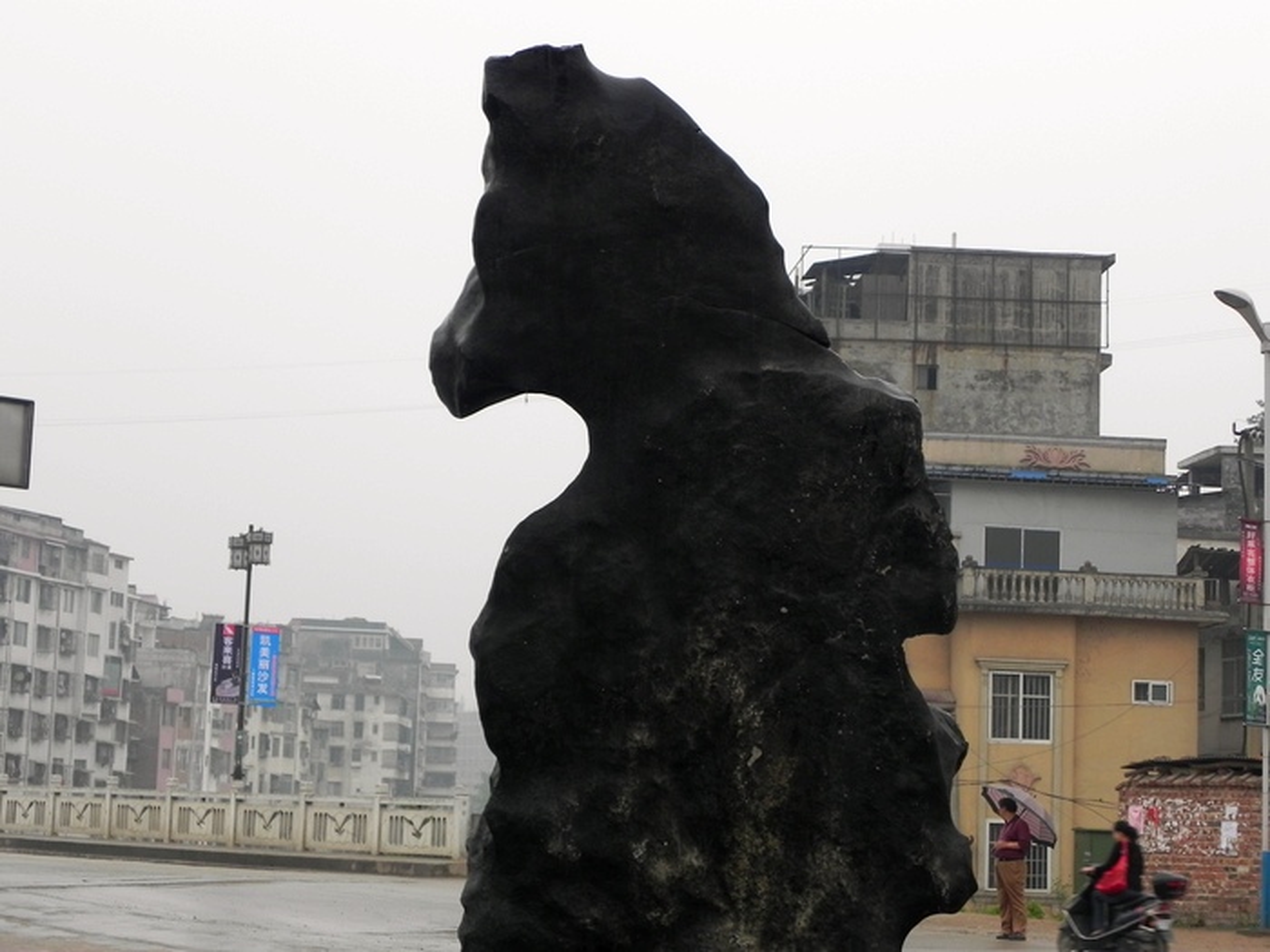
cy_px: 476
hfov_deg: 26.0
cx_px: 635
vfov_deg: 19.6
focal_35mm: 75
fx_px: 2752
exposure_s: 1/68.3
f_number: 4
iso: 160
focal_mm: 13.4
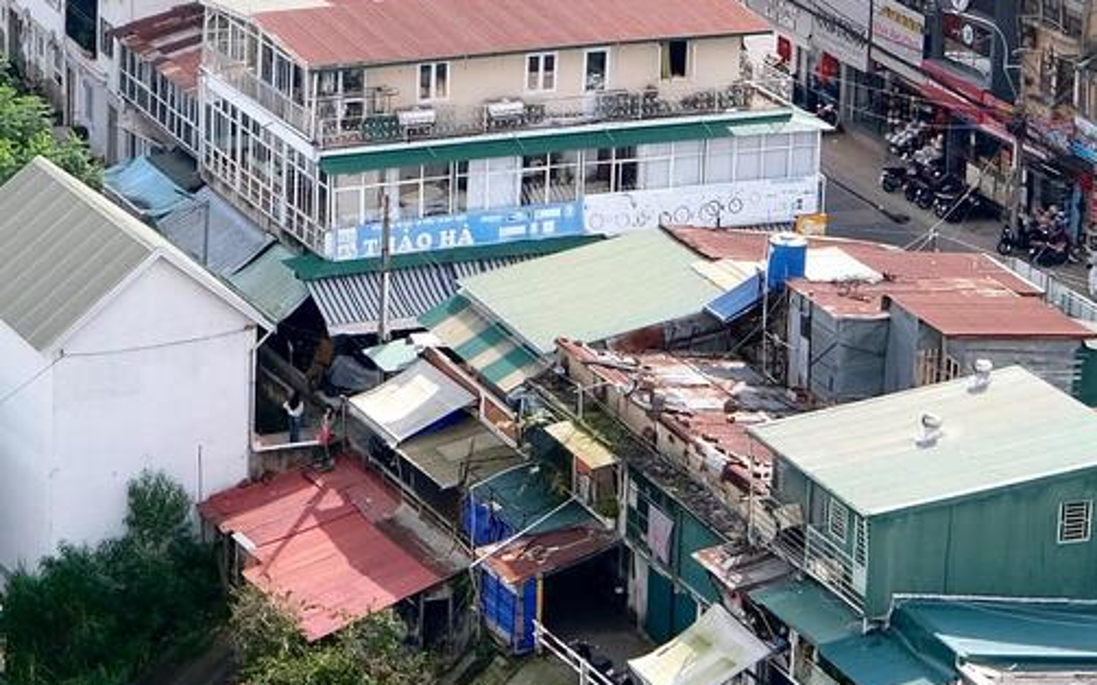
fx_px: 4184
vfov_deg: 9.2
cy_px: -192
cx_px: 174
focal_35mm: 140
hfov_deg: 14.8
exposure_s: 1/480
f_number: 8
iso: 320
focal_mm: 24
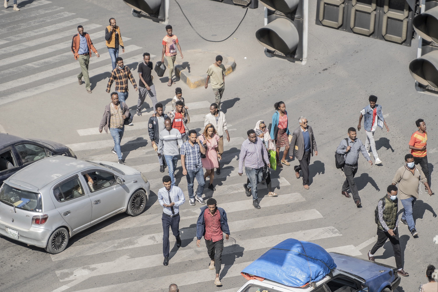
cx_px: 219
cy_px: 146
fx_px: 1362
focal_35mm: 112
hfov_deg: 18.3
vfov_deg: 12.2
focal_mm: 75
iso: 400
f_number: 2.8
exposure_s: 1/3200
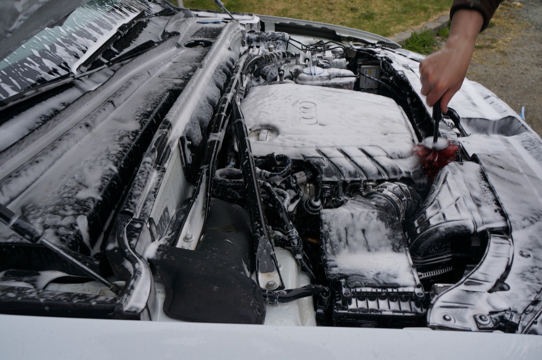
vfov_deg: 45.6
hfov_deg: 64.6
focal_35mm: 28
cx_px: 271
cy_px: 180
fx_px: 429
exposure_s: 1/80
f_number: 5.6
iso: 100
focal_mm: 19
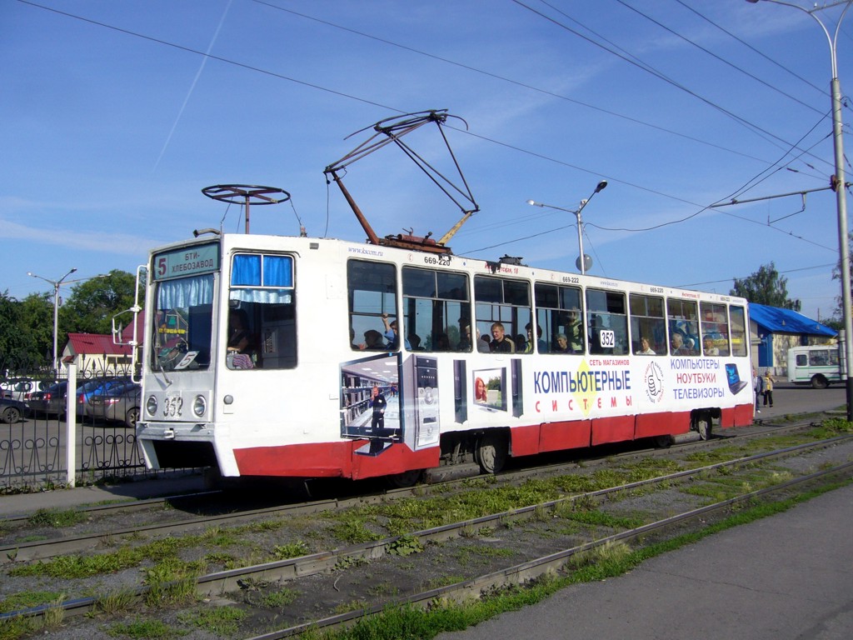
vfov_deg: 40.7
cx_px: 426
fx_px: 862
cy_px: 320
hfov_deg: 52.6
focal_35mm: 35
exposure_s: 1/500
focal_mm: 5.8
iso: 80
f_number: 5.6
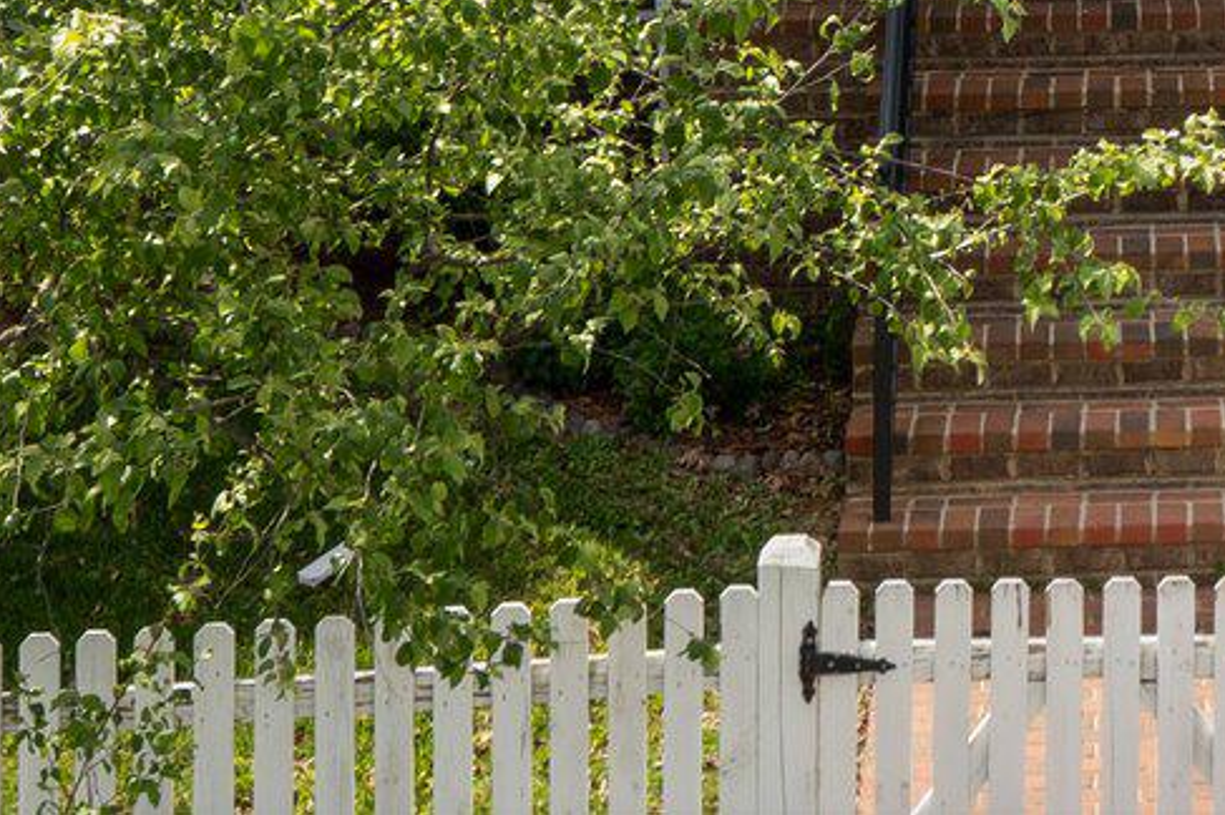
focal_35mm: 122
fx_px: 4148
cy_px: -899
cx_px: 1381
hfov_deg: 16.3
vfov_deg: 10.2
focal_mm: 19.5
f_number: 9
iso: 100
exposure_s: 1/100
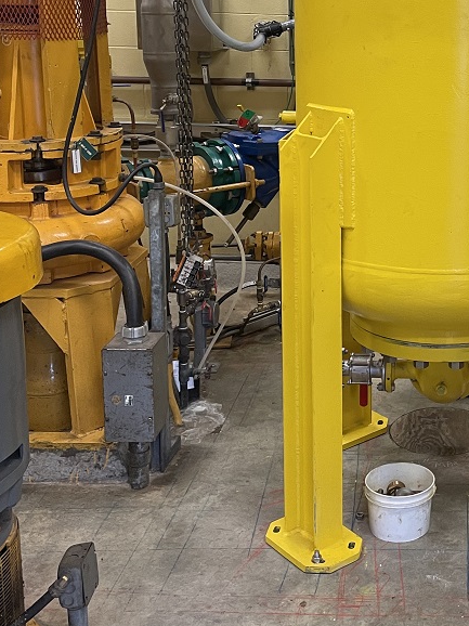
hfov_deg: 25.6
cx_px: 474
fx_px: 976
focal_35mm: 54
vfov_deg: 34.9
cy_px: 165
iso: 100
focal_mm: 4.2
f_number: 1.6
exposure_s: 1/60
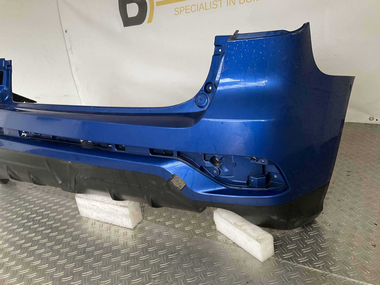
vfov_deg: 48.2
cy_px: 142
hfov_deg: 61.7
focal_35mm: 29
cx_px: 190
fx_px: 318
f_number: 1.8
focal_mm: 3
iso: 160
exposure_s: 1/50
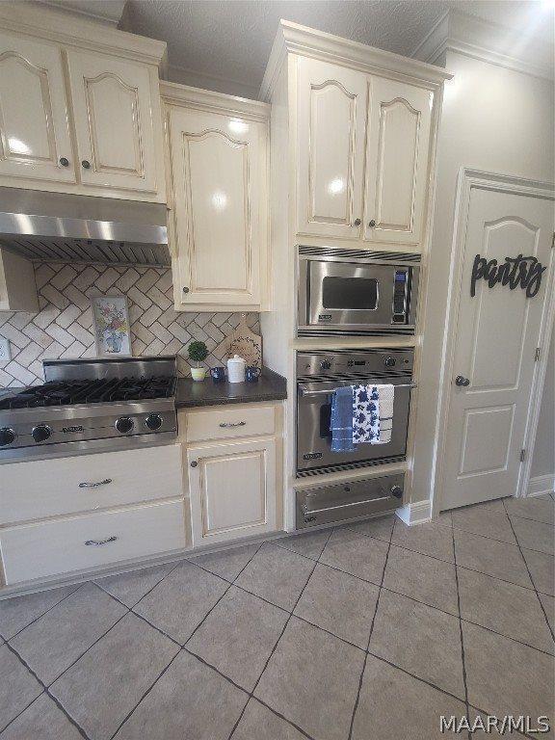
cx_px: 278
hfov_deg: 89.9
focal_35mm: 13
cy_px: 370
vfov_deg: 106.2
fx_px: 278
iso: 160
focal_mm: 1.74
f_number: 2.2
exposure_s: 1/60
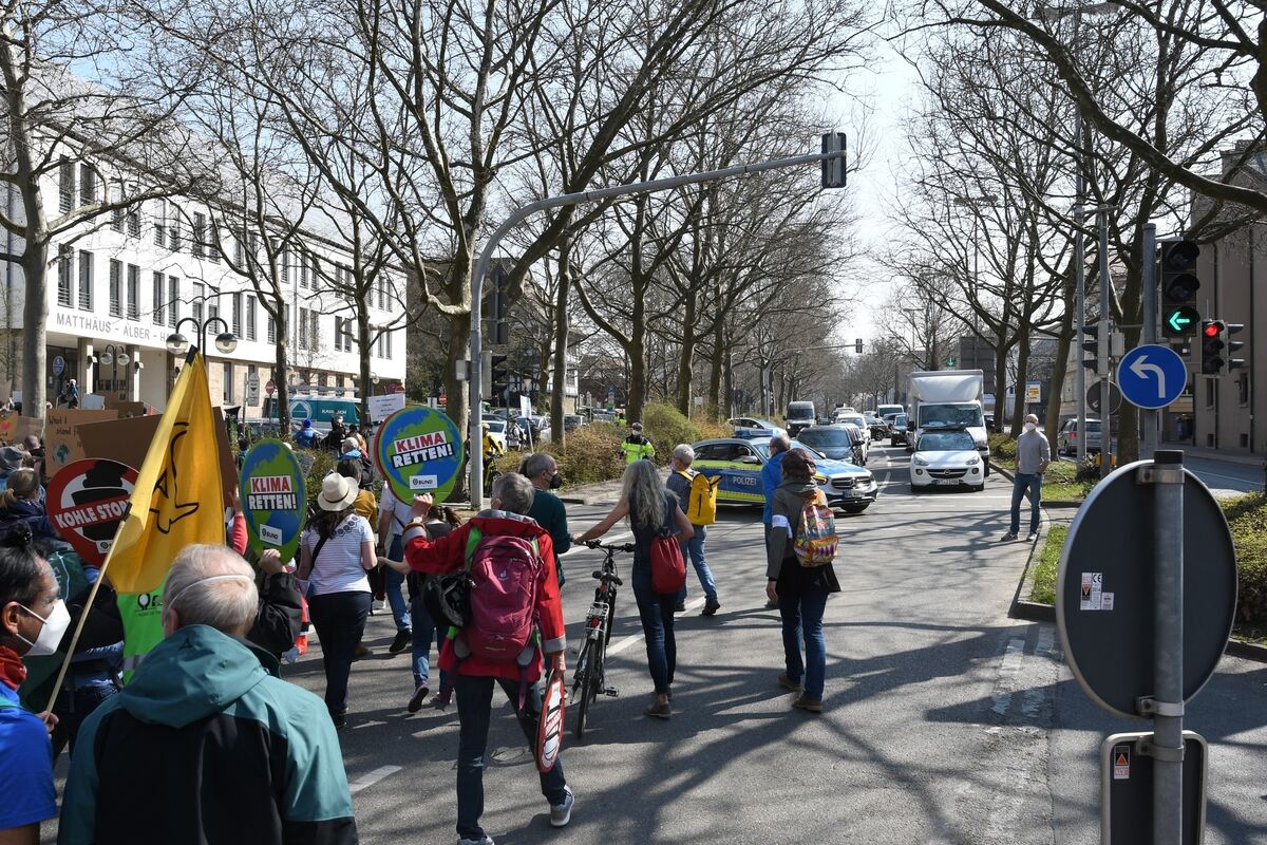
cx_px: 634
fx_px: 1056
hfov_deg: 61.9
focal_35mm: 30
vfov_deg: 43.6
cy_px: 422
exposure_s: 1/250
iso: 200
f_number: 8
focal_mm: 20
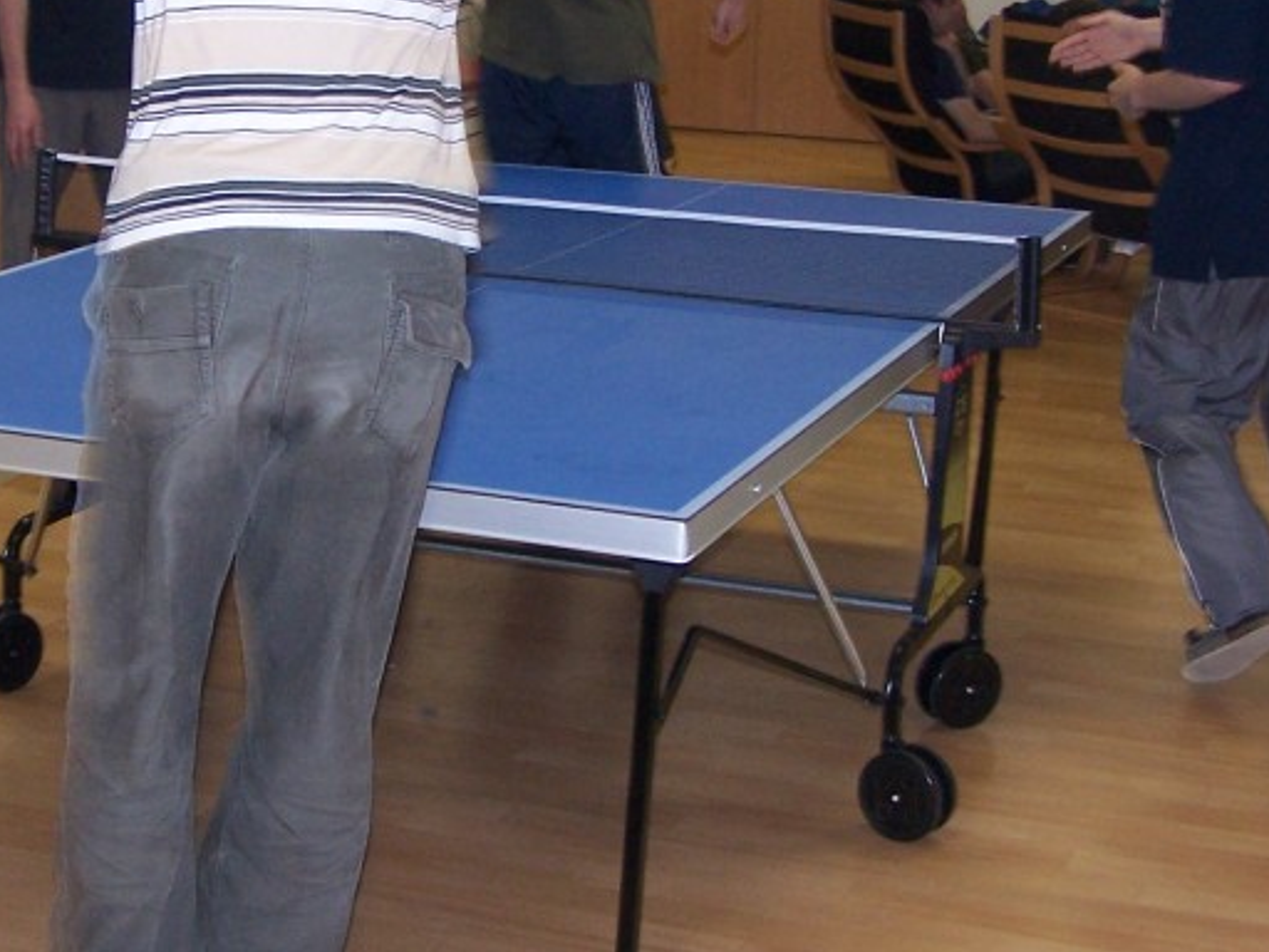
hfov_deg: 25.4
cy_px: 322
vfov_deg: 19.3
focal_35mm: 76
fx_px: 2786
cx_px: 327
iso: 140
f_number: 2.8
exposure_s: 1/60
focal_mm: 6.3
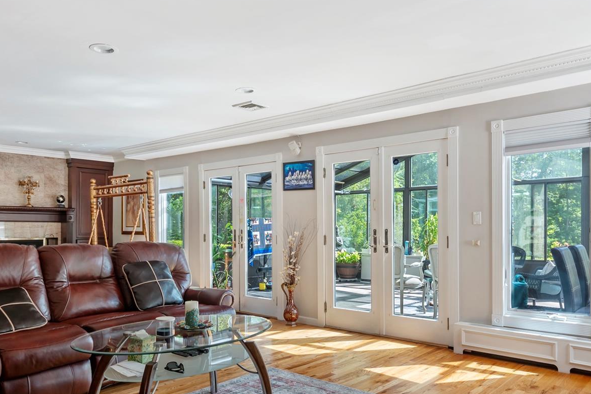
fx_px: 460
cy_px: 192
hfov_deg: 65.4
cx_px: 281
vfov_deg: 46.4
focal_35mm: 28
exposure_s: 1/4
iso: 320
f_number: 4
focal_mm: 16
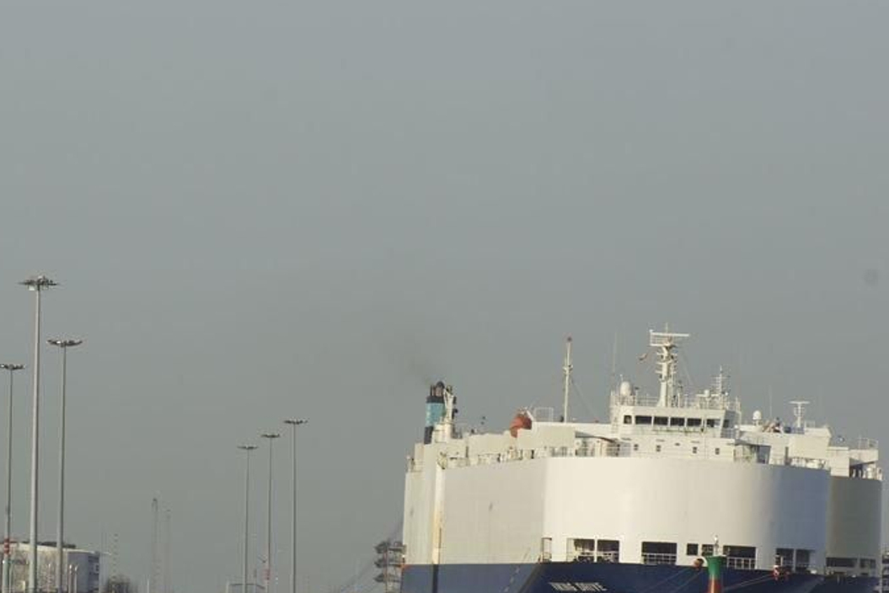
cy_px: 424
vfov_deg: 3.8
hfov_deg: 5.7
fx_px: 8991
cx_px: 257
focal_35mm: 364
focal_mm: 160
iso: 100
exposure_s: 1/80
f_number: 13
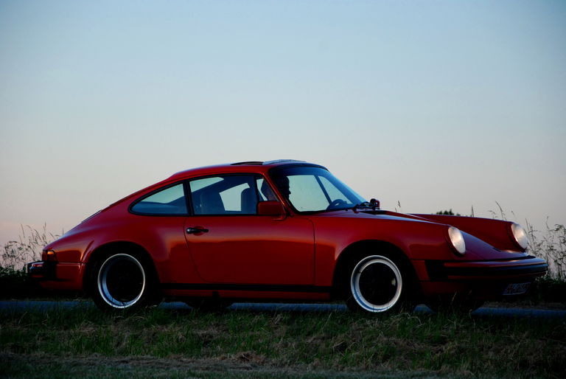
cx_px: 283
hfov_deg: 13.0
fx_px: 2479
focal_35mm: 158
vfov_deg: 8.7
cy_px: 190
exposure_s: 1/200
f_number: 5.6
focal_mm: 105
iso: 800
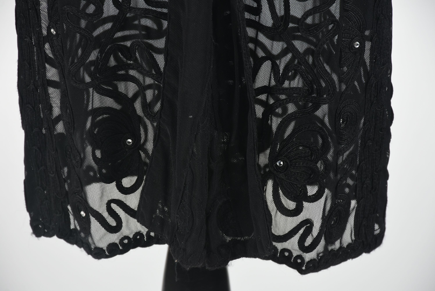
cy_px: 146
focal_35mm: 210
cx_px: 218
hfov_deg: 9.8
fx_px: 2539
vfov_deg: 6.6
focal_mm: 140
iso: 200
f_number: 9
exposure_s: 1/125
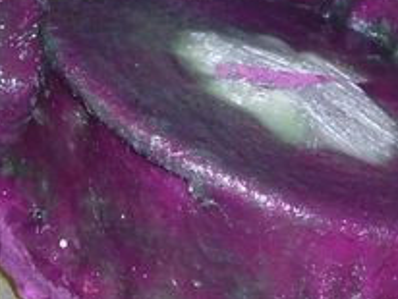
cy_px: 95
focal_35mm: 118
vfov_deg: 12.6
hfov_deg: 16.7
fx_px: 1358
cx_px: 182
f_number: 2.8
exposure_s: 1/64
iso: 79
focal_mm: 7.8
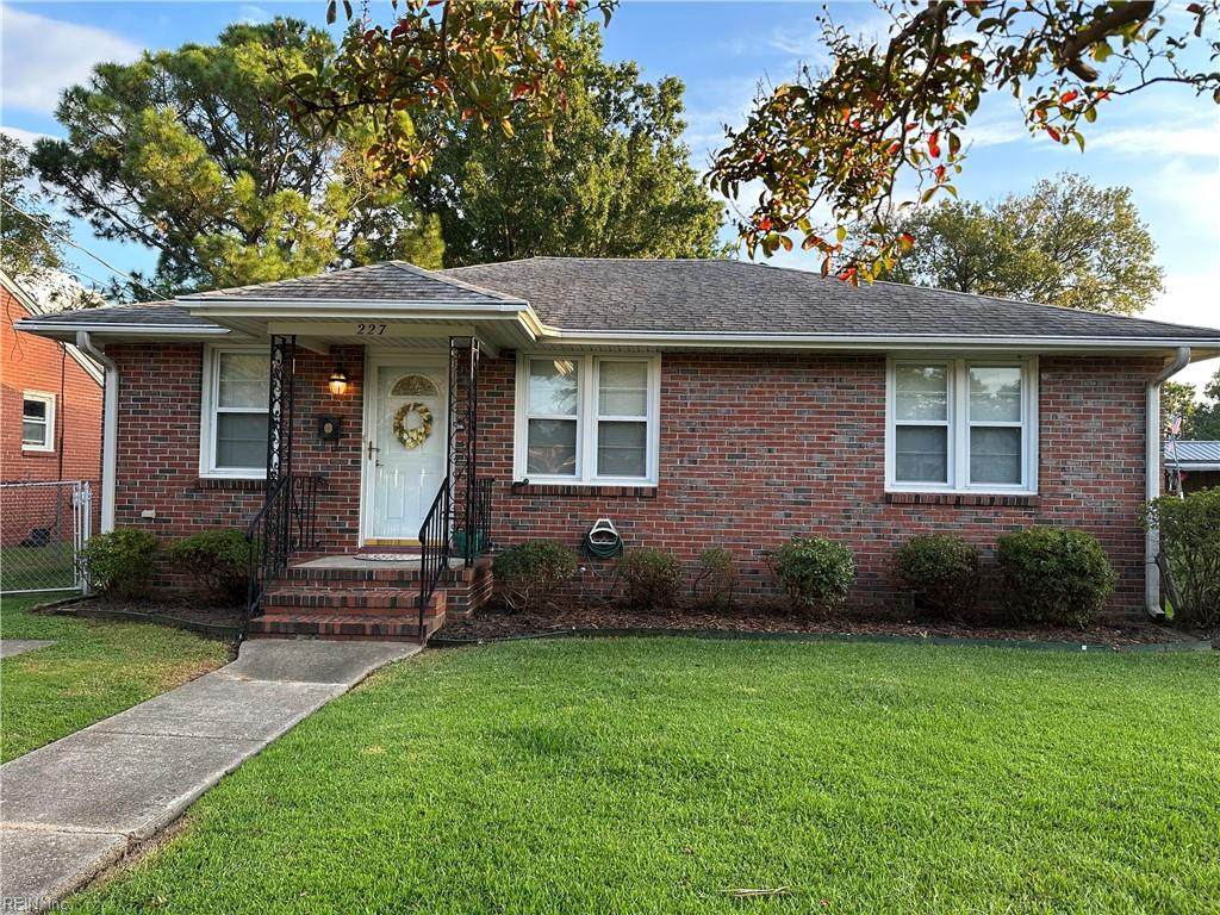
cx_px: 610
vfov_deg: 56.8
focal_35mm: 24
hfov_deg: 71.6
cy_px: 458
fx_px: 846
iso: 80
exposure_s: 1/317
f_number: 1.78
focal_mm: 6.86
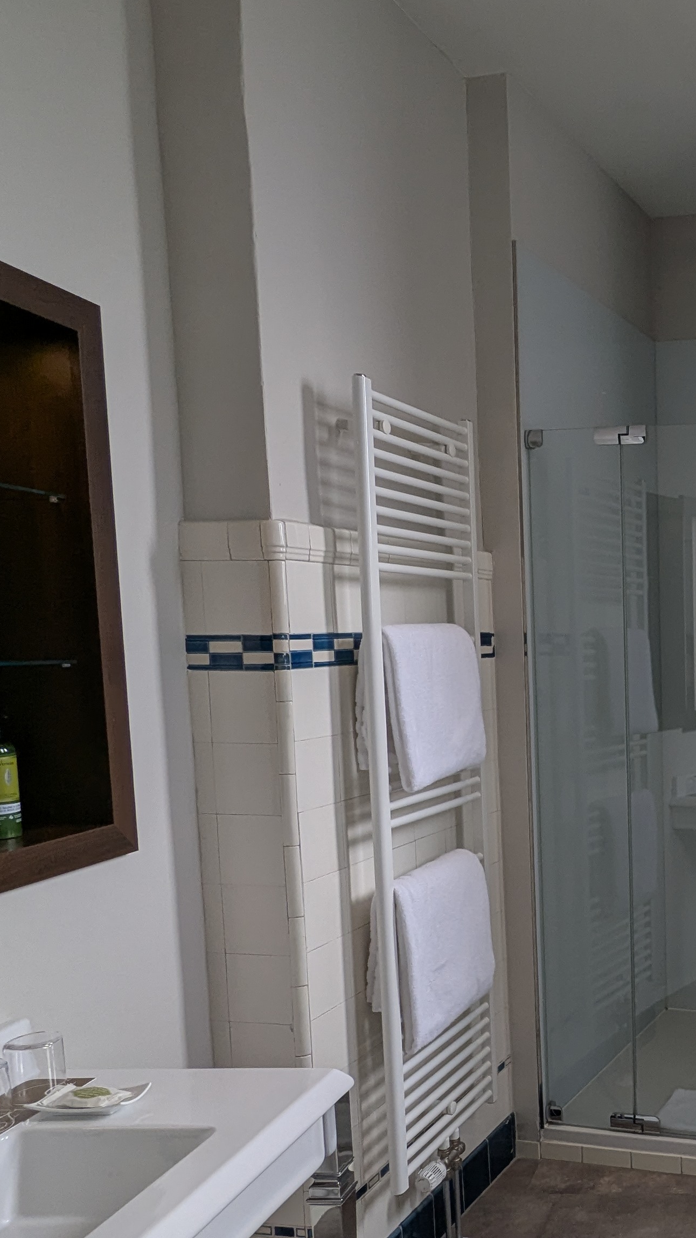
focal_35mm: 31
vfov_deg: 62.1
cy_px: 738
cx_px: 837
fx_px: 1017
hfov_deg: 31.6
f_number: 2.2
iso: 61
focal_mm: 2.35
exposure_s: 1/363
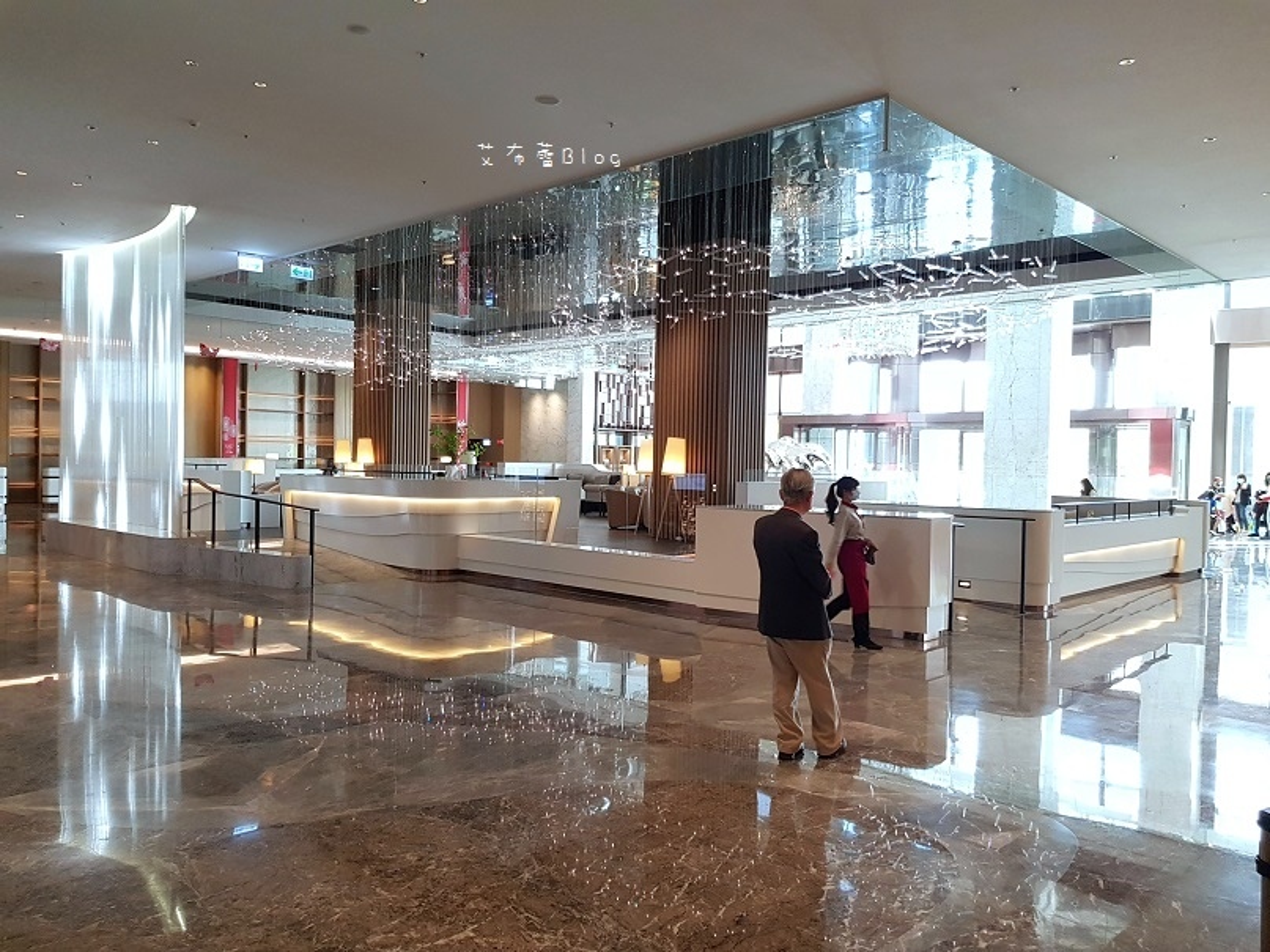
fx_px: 954
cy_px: 476
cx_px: 635
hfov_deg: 67.3
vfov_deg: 53.1
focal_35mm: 26
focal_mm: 4.3
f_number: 1.7
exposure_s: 1/50
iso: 160
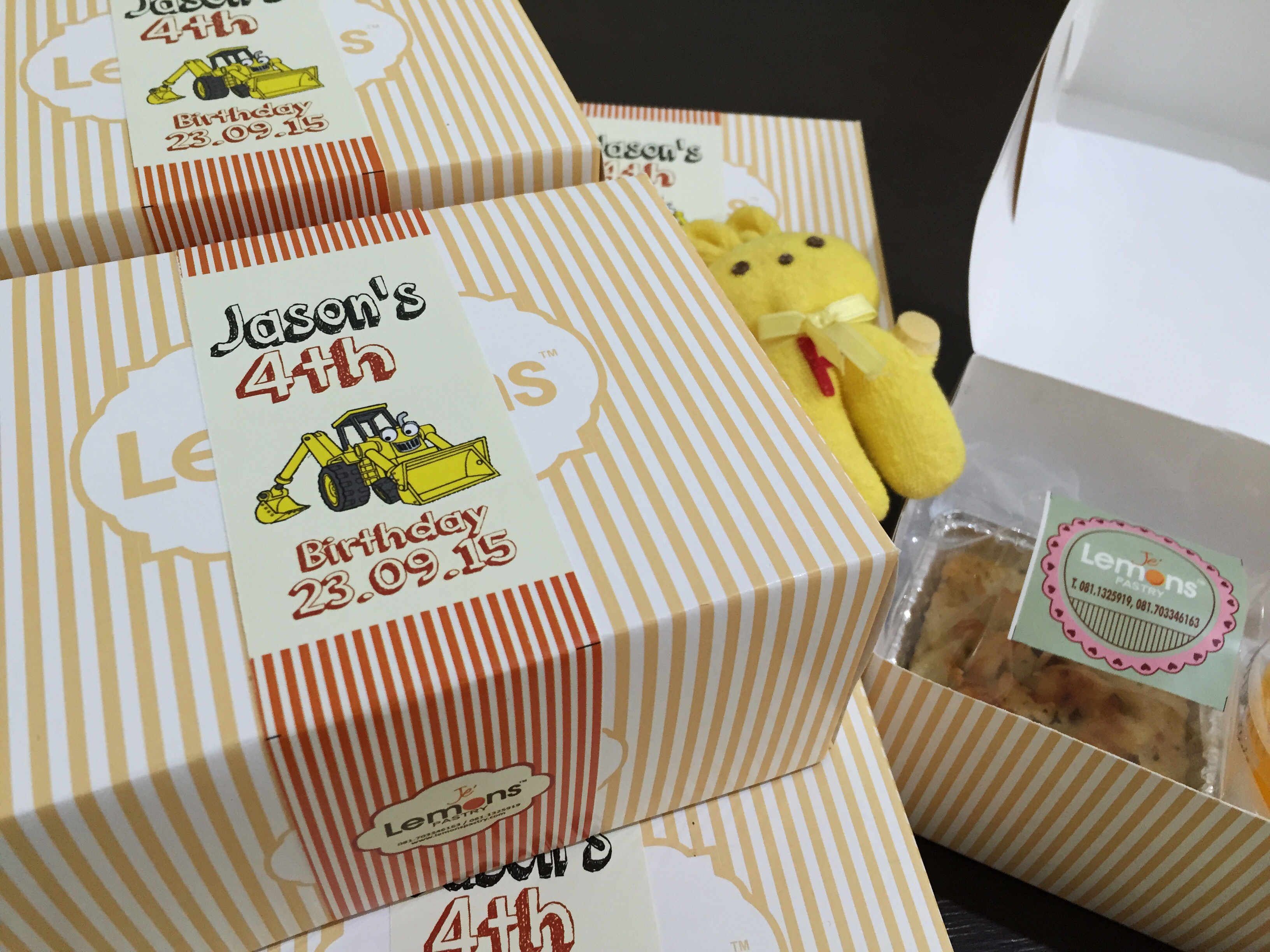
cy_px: 476
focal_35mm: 29
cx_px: 635
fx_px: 1064
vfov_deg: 48.2
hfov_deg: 61.7
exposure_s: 1/33
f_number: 2.2
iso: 125
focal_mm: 4.15
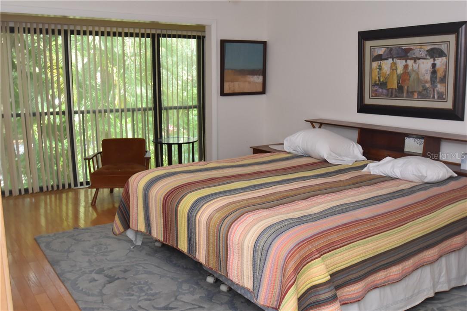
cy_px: 156
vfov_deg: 36.9
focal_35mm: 36
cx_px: 234
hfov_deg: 53.1
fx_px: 467
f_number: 4.5
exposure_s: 1/80
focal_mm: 24
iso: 800
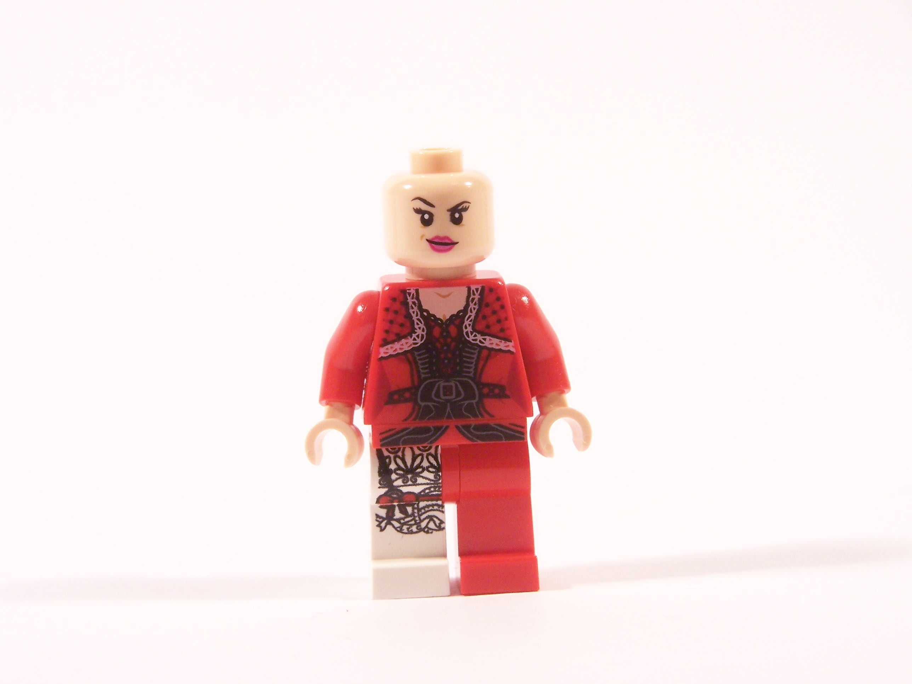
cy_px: 342
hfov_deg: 16.8
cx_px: 456
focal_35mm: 117
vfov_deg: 12.7
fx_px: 3083
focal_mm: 19.4
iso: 200
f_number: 3.6
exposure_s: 1/20
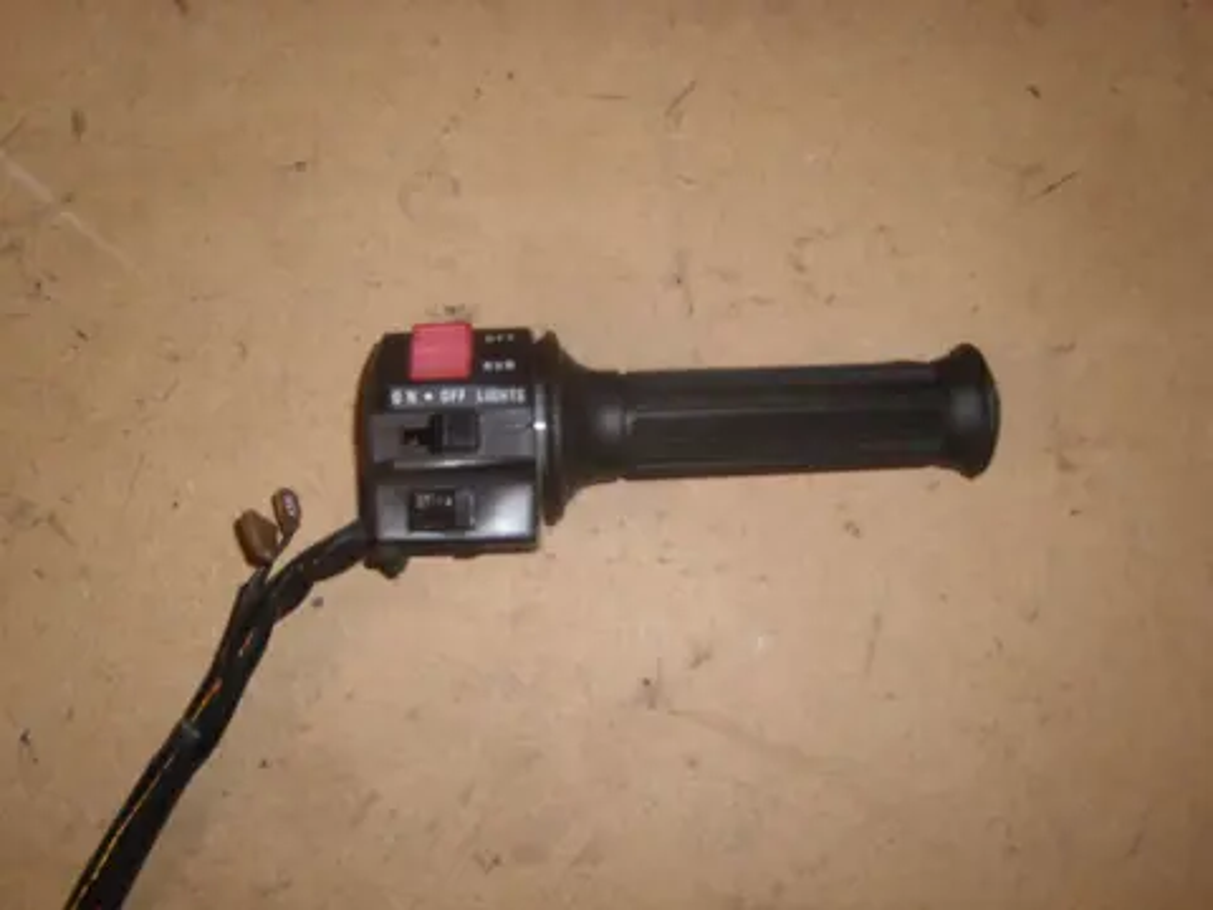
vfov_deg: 40.7
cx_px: 606
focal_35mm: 35
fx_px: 1226
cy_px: 455
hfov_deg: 52.6
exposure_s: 1/30
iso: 50
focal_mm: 5.8
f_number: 2.8
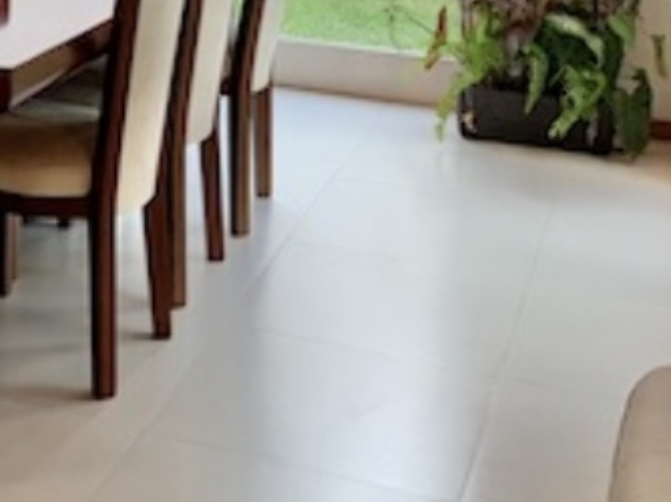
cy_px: -99
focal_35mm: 83
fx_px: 1608
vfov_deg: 17.0
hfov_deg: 22.0
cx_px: -115
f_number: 1.8
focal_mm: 4.25
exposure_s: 1/120
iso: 50
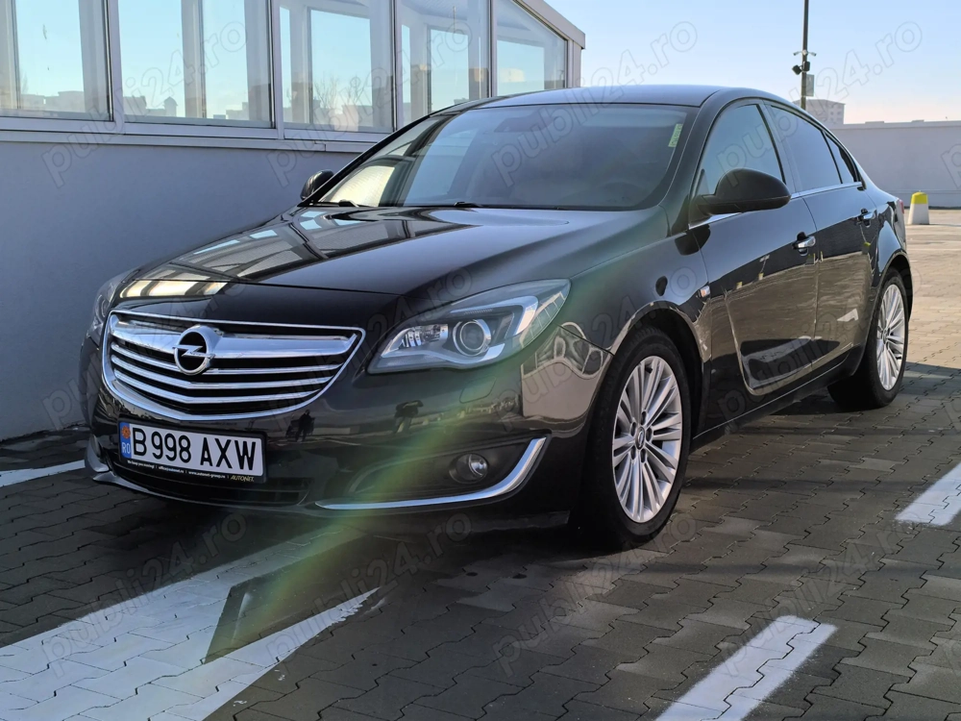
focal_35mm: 46
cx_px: 480
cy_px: 360
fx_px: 1277
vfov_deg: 31.5
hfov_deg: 41.2
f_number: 1.65
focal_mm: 6.14
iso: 50
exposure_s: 1/1030
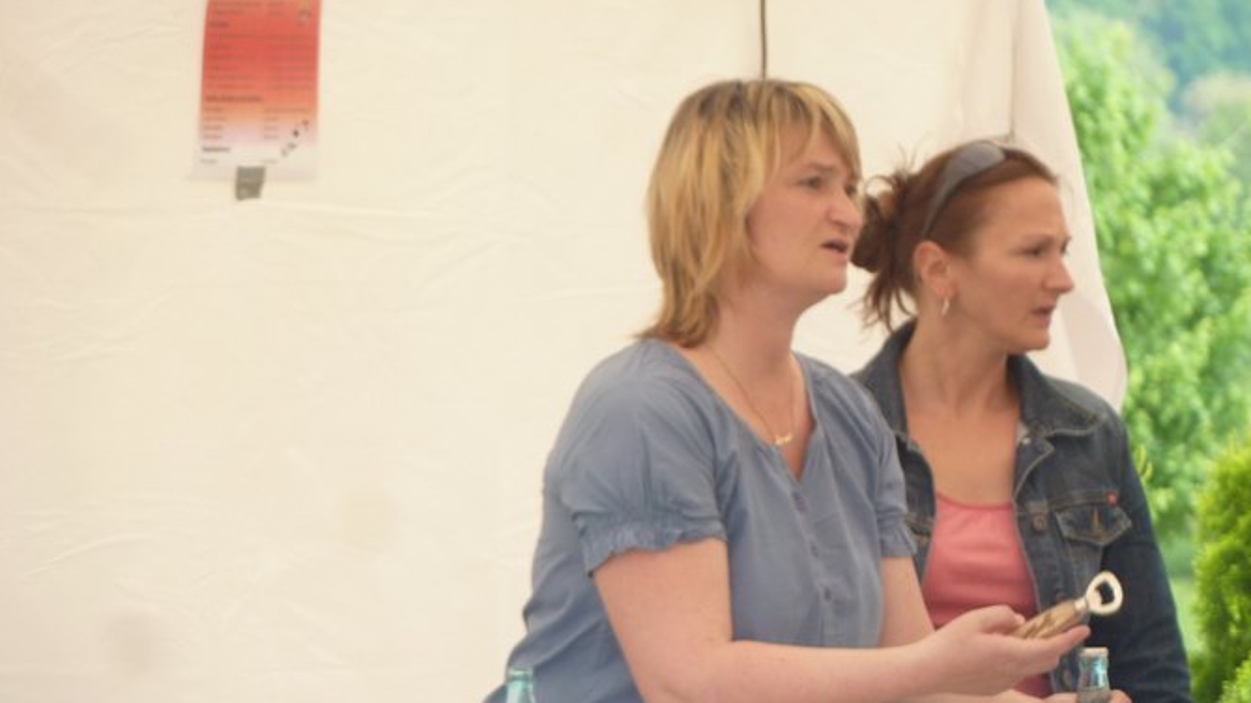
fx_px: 11342
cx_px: 634
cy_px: 450
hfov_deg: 6.3
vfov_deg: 3.6
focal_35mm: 342
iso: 125
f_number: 4.9
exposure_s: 1/125
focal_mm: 49.2
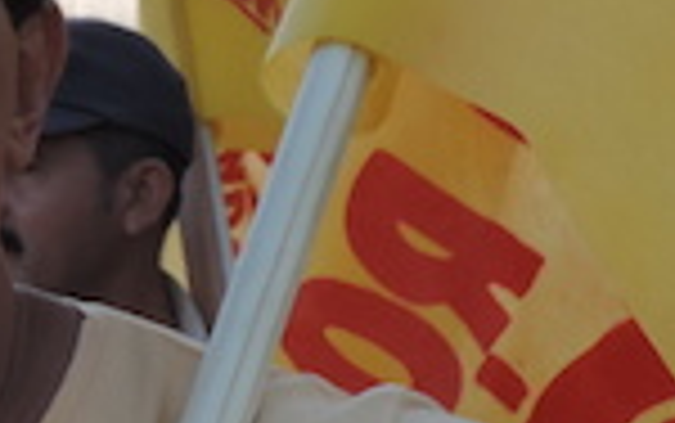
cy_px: 306
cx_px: 806
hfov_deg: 7.4
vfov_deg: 4.6
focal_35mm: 283
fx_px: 5210
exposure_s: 1/100
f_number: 3.6
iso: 80
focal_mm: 8.9
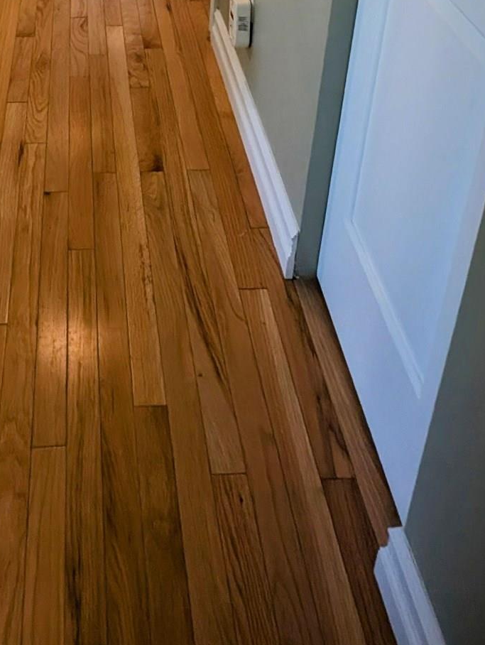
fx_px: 615
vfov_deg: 37.6
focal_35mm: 33
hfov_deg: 41.4
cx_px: 108
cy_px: -168
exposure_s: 1/120
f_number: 2.2
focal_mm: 1.95
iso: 137
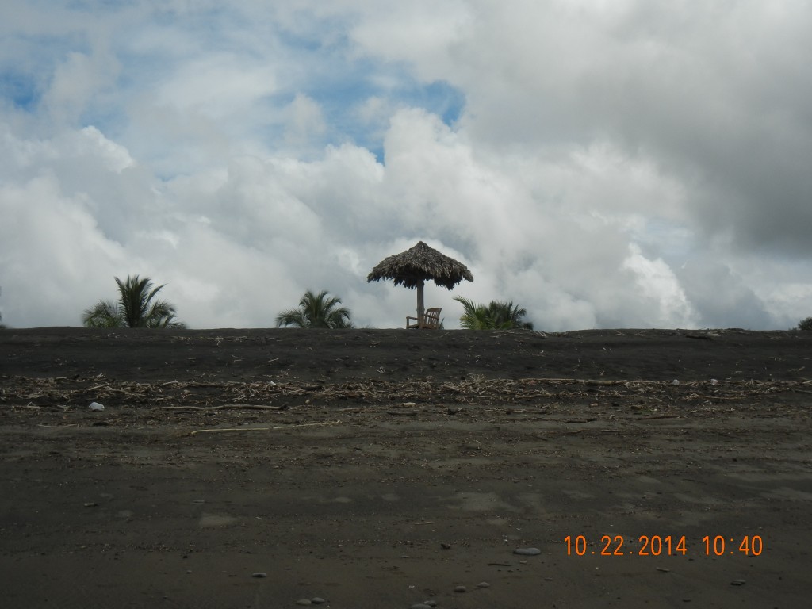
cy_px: 304
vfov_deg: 24.8
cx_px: 406
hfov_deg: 32.7
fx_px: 1384
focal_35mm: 59
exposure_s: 1/796
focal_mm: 10.6
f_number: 8
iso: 160
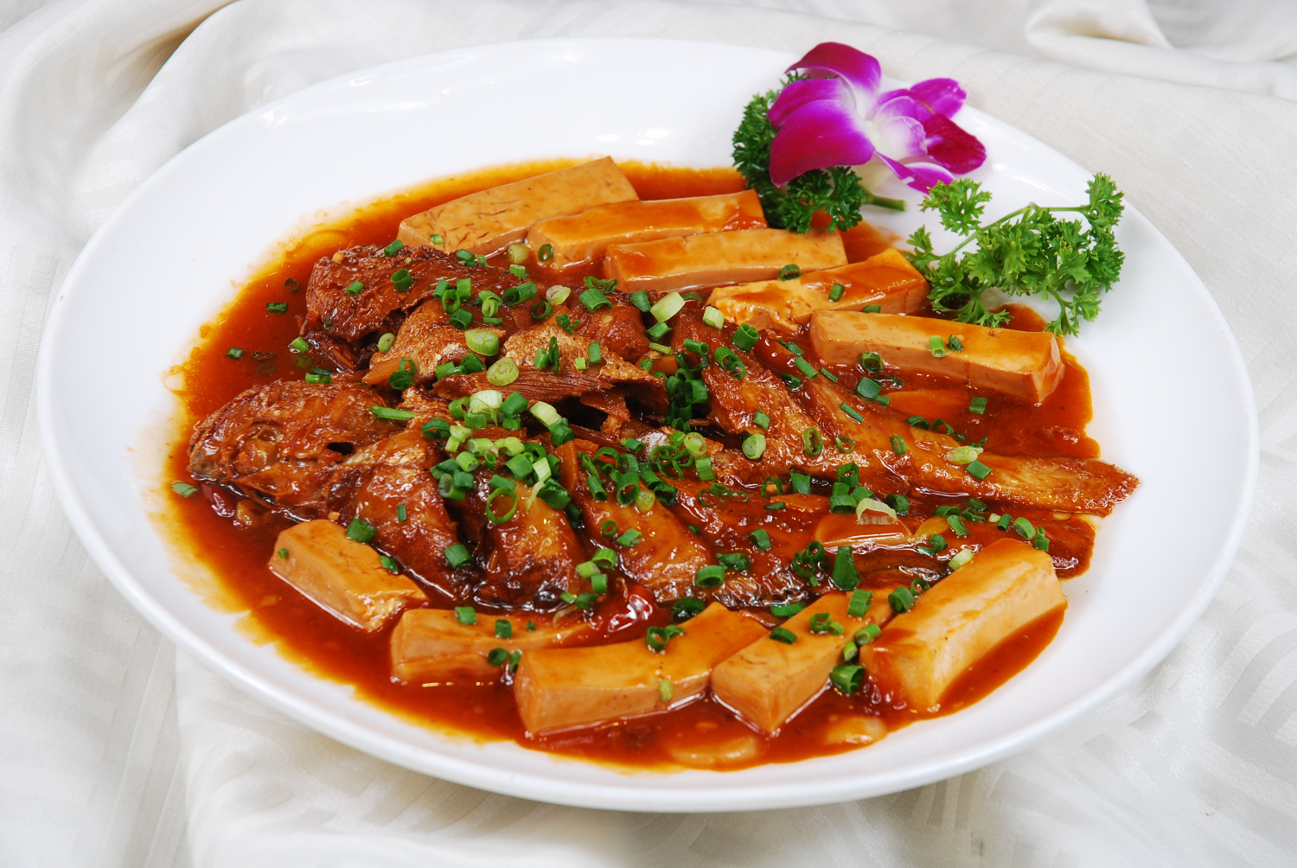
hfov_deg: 19.4
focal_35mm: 105
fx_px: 3787
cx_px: 648
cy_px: 434
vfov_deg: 13.1
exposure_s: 1/160
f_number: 7.1
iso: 100
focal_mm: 70
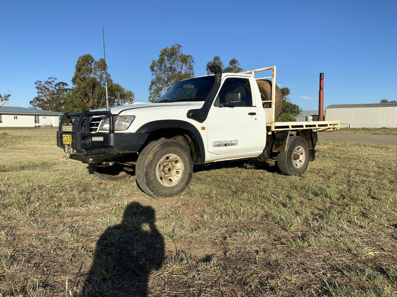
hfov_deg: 67.3
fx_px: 298
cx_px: 198
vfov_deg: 53.1
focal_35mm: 26
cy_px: 148
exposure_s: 1/3300
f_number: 1.8
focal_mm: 4.25
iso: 32
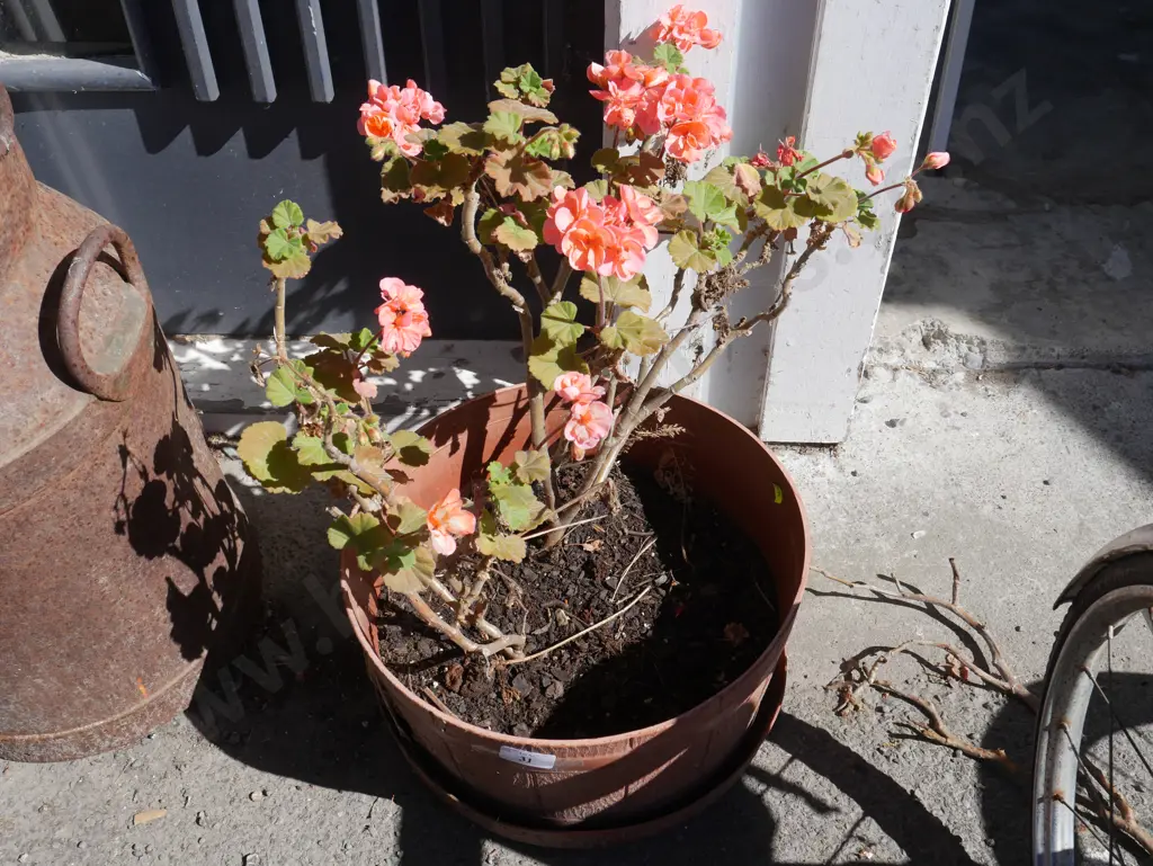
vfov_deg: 41.8
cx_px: 576
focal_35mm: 34
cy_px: 433
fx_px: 1133
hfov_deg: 53.9
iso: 200
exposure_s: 1/400
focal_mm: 17
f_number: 8
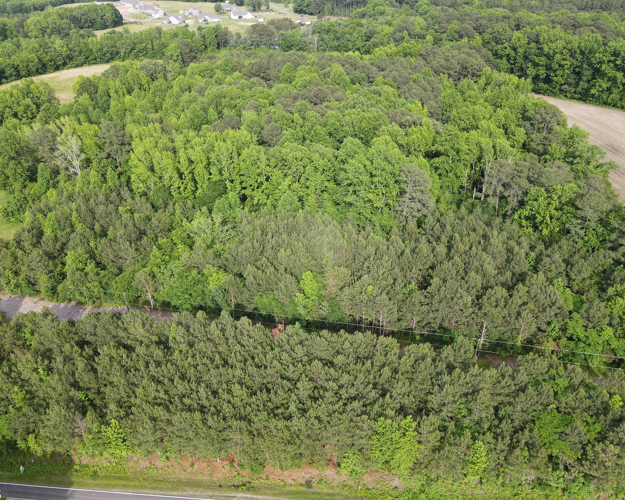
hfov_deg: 66.0
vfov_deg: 54.9
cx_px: 308
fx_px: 481
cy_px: 258
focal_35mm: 26
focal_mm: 4.5
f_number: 2.8
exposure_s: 1/180
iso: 100
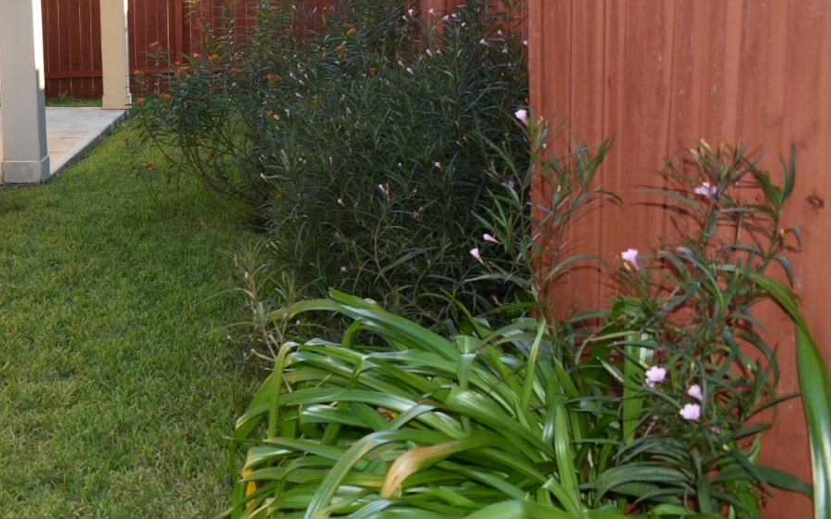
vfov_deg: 25.8
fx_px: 1132
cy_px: 211
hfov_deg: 37.7
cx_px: 89
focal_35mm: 50
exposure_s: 1/200
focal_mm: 18
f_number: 5
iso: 160
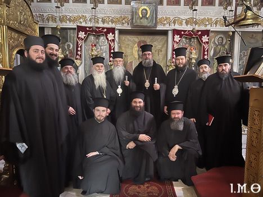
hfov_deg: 67.3
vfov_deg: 53.1
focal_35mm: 26
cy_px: 98
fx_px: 198
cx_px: 132
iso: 1000
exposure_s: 1/14
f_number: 1.5
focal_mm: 5.7
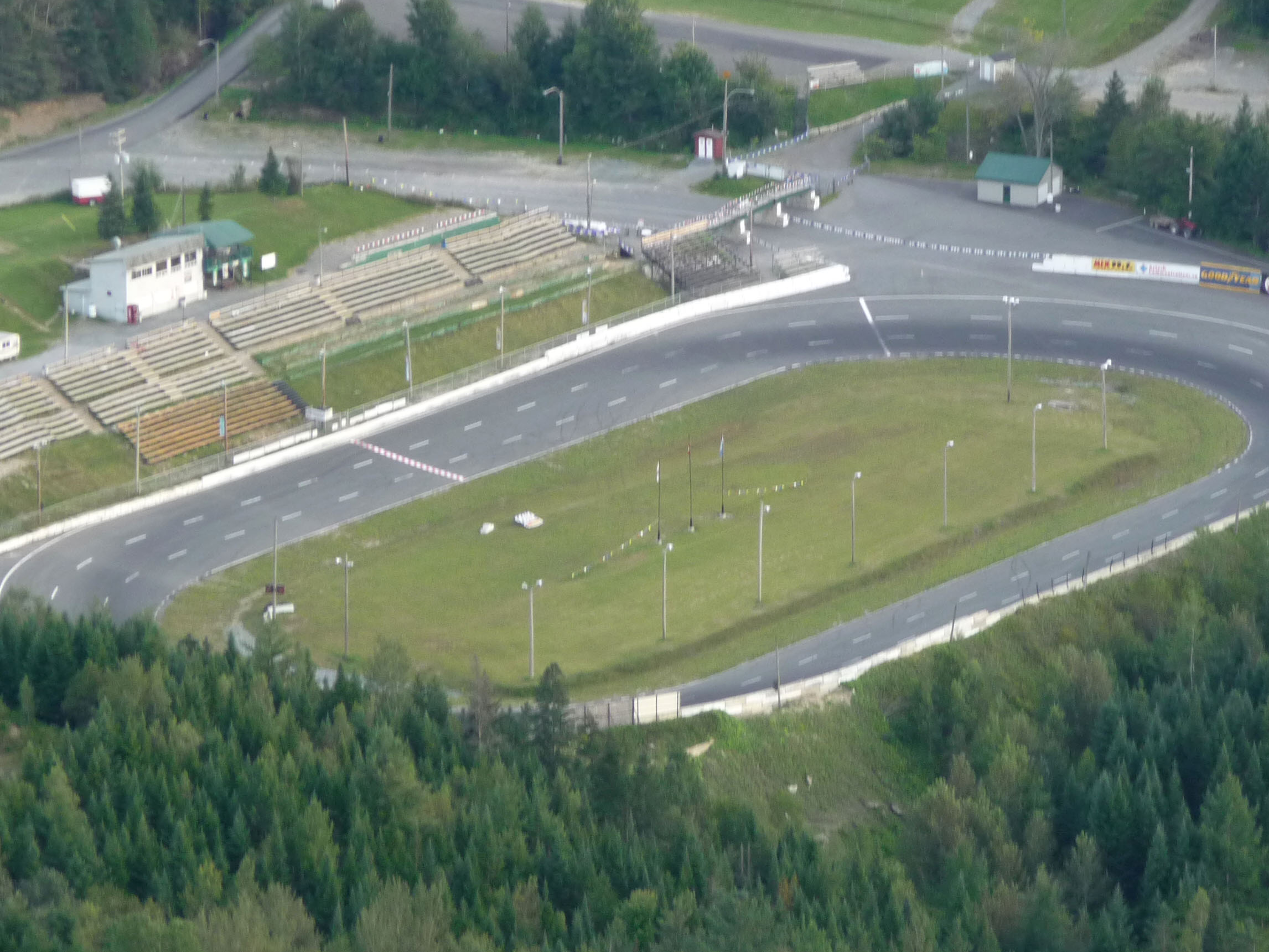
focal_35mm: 242
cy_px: 380
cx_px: 850
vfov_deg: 6.1
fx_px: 8872
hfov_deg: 8.2
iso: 160
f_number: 4.8
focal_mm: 29.1
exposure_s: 1/60
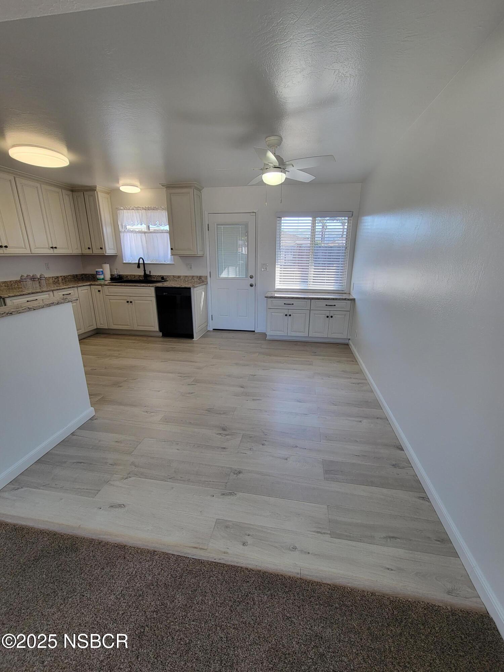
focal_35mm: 13
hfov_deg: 89.9
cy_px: 336
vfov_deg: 106.2
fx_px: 252
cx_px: 252
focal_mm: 2.2
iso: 64
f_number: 2.2
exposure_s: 1/120
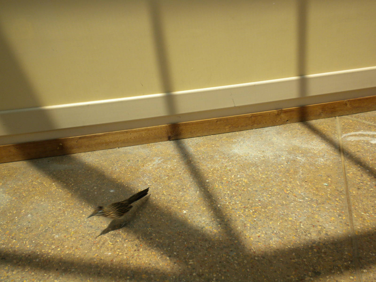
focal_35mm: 37
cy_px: 141
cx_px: 188
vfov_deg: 38.7
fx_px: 402
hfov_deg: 50.1
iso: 90
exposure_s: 1/142
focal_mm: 6.6
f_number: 10
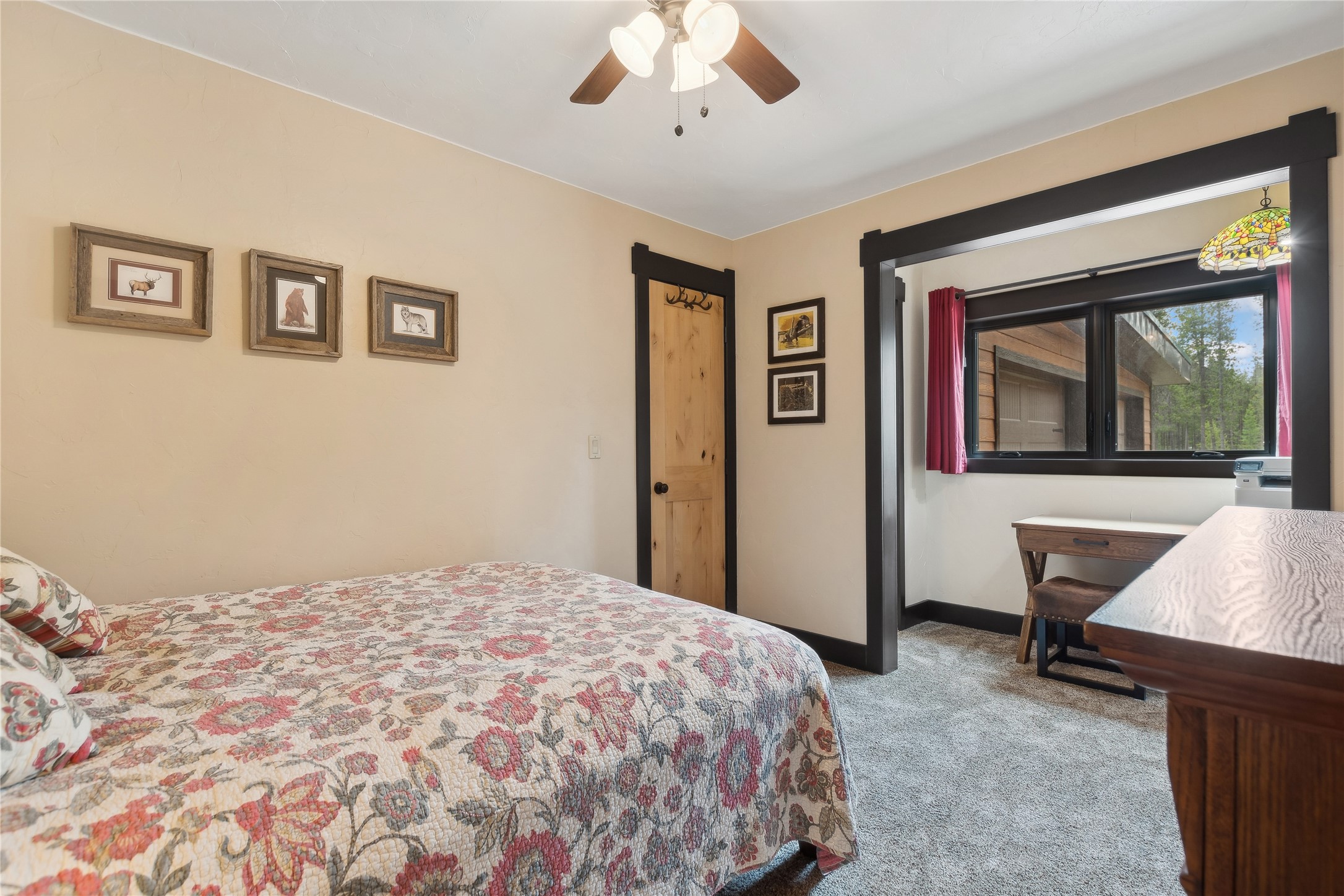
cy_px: 448
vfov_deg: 73.7
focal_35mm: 16
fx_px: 597
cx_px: 672
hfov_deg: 96.7
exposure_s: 1/6
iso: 200
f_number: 6.3
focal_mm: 11
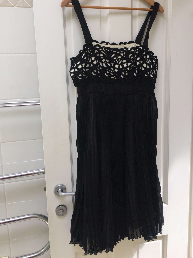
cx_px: 112
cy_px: 112
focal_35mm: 34
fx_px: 253
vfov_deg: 53.8
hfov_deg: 41.7
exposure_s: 1/50
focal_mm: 4.15
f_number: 2.2
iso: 40
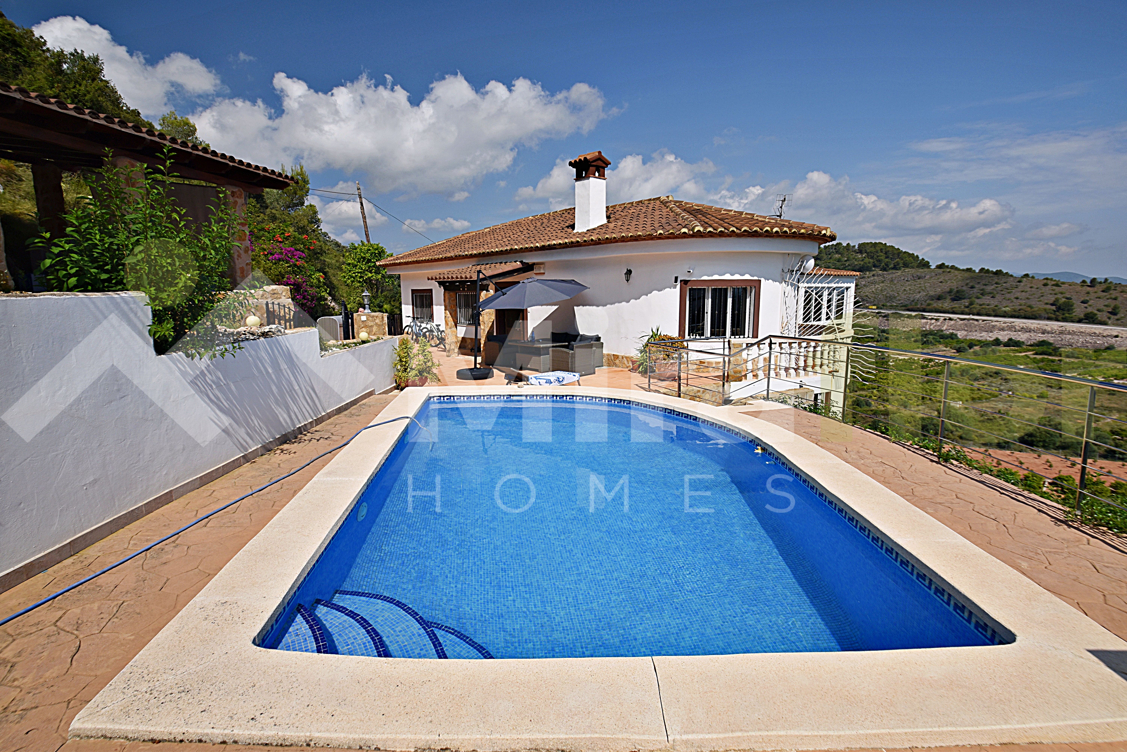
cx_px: 564
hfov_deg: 95.0
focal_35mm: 16
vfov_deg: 72.1
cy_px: 376
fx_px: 517
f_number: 9
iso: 100
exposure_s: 1/200
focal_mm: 11
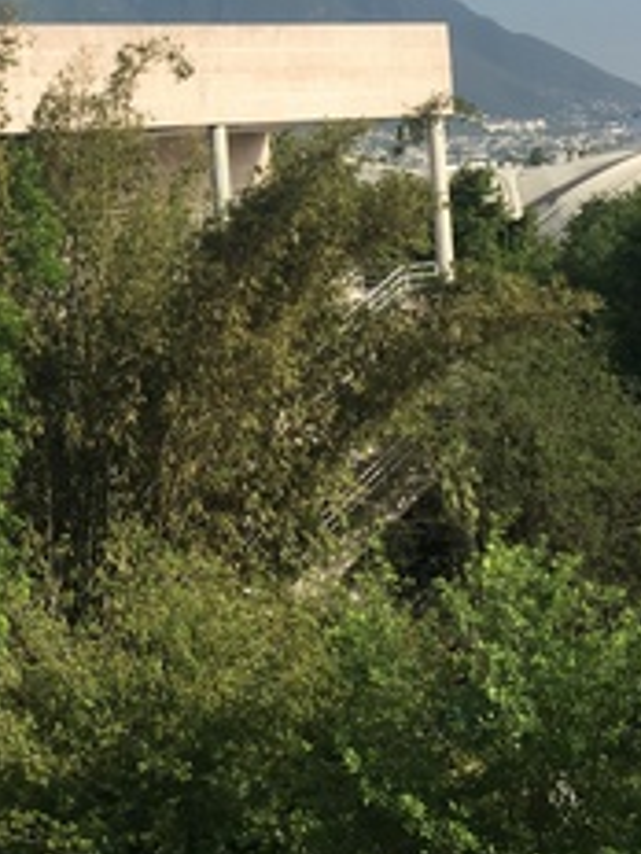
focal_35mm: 60
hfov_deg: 23.6
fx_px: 1481
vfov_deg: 31.3
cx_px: 29
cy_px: 155
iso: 25
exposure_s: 1/1603
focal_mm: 4.15
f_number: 2.2
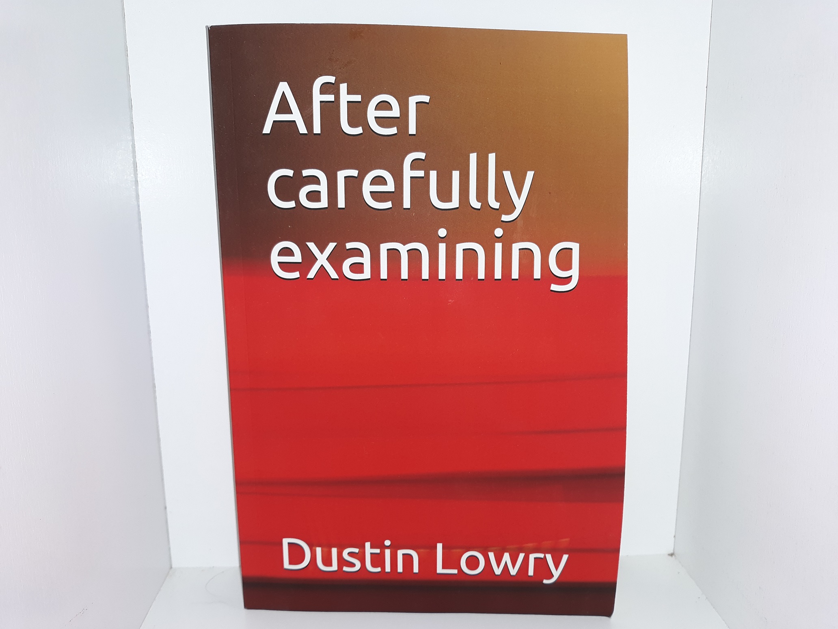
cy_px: 314
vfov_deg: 49.7
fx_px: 678
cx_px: 419
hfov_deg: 63.4
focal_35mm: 28
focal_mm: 3.7
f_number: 1.7
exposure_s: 1/120
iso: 50
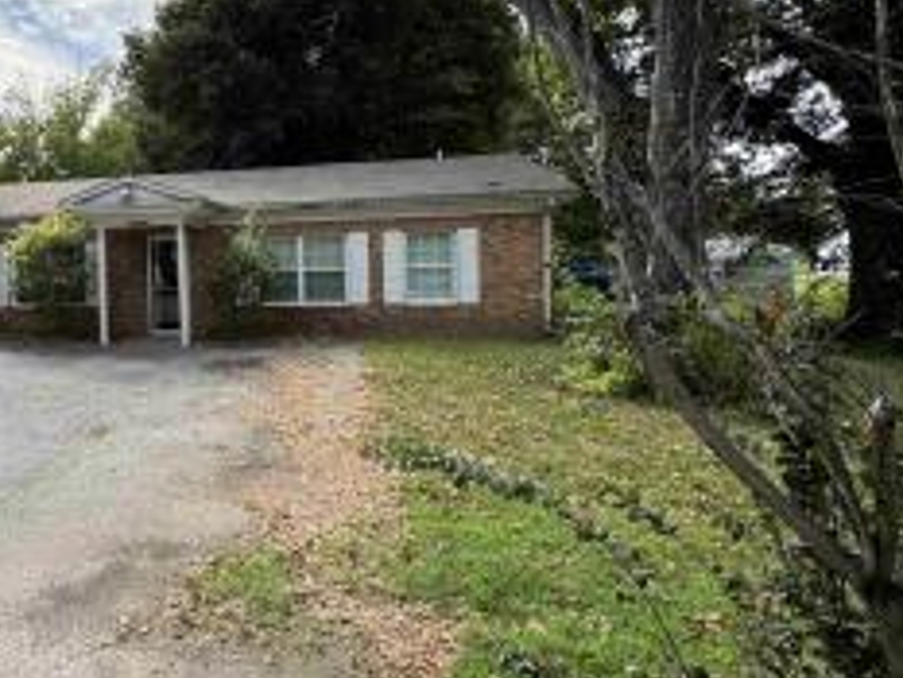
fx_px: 626
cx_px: 209
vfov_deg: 56.6
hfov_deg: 66.4
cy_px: 283
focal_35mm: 24
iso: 40
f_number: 2.2
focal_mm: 2.22
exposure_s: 1/407
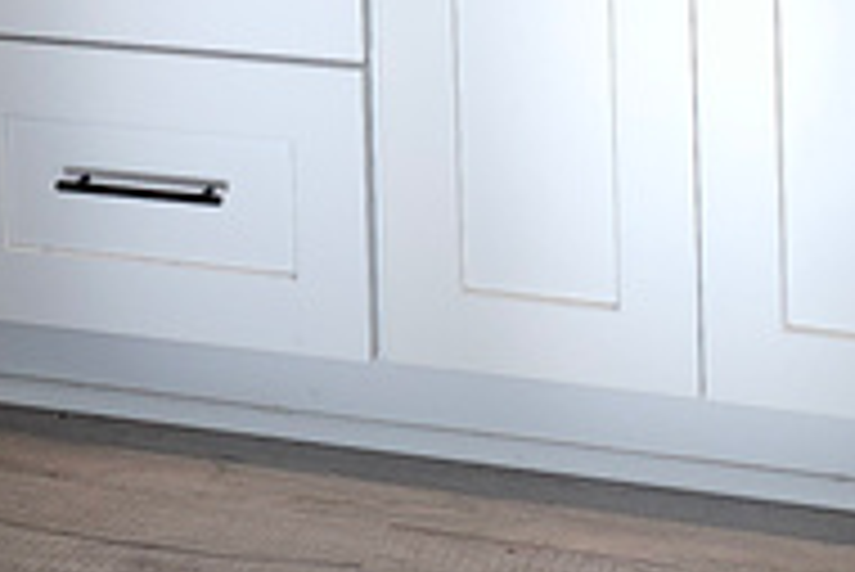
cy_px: -662
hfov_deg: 15.8
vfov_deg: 9.7
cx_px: 288
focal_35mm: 129
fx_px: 3066
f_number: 1.7
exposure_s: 1/60
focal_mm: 6.3
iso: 50
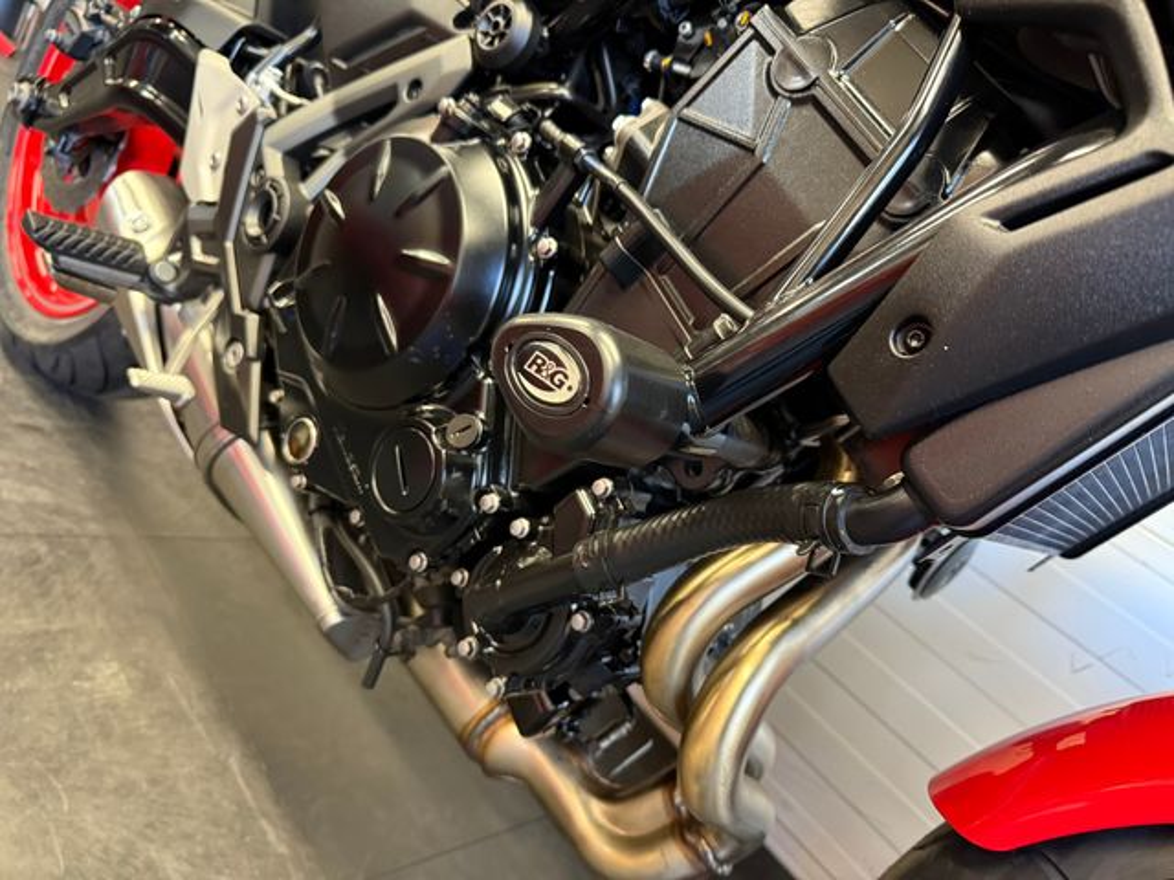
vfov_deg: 56.8
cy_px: 440
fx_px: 814
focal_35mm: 24
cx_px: 587
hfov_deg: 71.6
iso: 800
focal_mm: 6.76
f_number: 1.78
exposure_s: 1/50
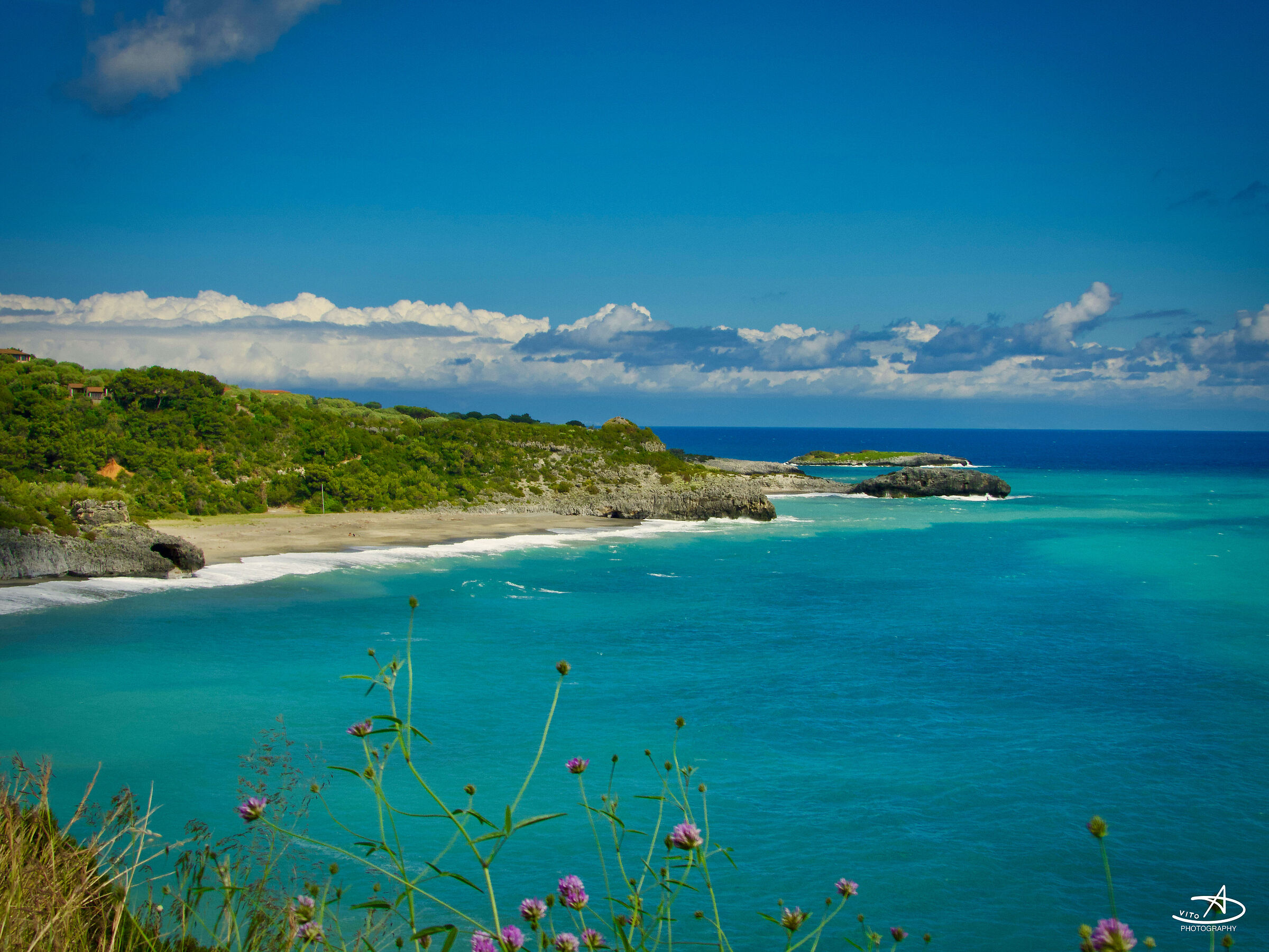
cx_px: 634
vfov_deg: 24.4
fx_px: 2200
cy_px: 476
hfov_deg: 32.2
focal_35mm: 60
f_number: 4
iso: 100
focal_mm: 10.7
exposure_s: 1/2000
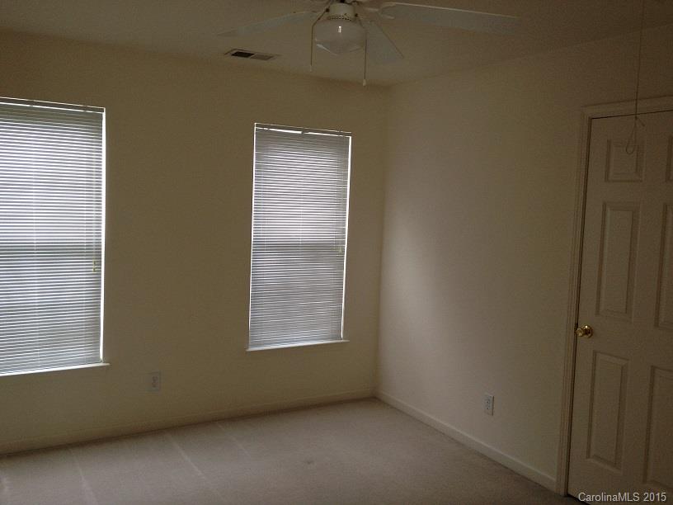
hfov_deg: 52.6
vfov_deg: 40.7
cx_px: 336
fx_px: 680
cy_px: 252
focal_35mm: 35
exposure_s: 1/20
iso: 100
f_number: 2.4
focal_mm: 4.28
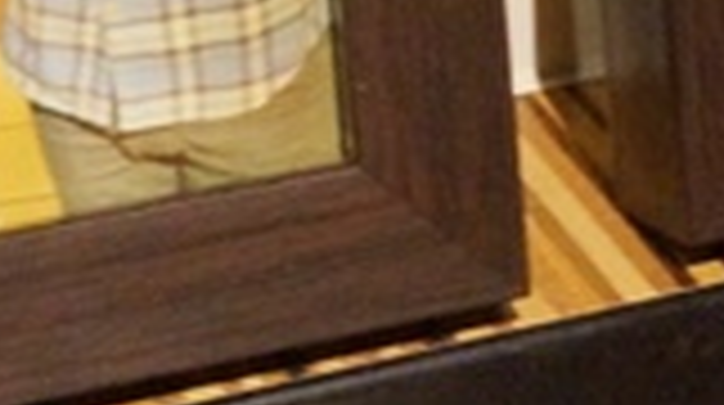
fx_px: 3891
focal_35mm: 203
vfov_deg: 5.8
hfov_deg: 10.5
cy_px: -500
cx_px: 836
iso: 3200
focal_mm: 26
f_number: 11
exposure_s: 1/15
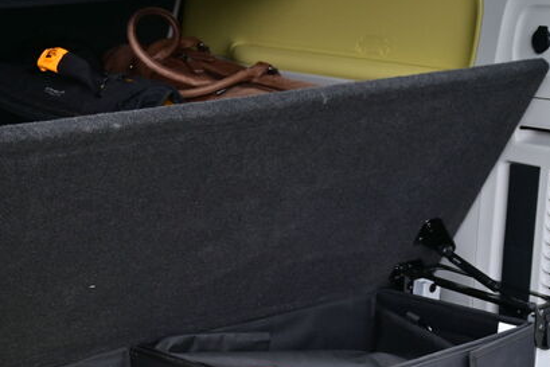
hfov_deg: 22.0
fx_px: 1414
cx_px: 245
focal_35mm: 93
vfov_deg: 14.6
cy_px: 364
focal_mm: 30.5
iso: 180
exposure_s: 1/50
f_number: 4.8
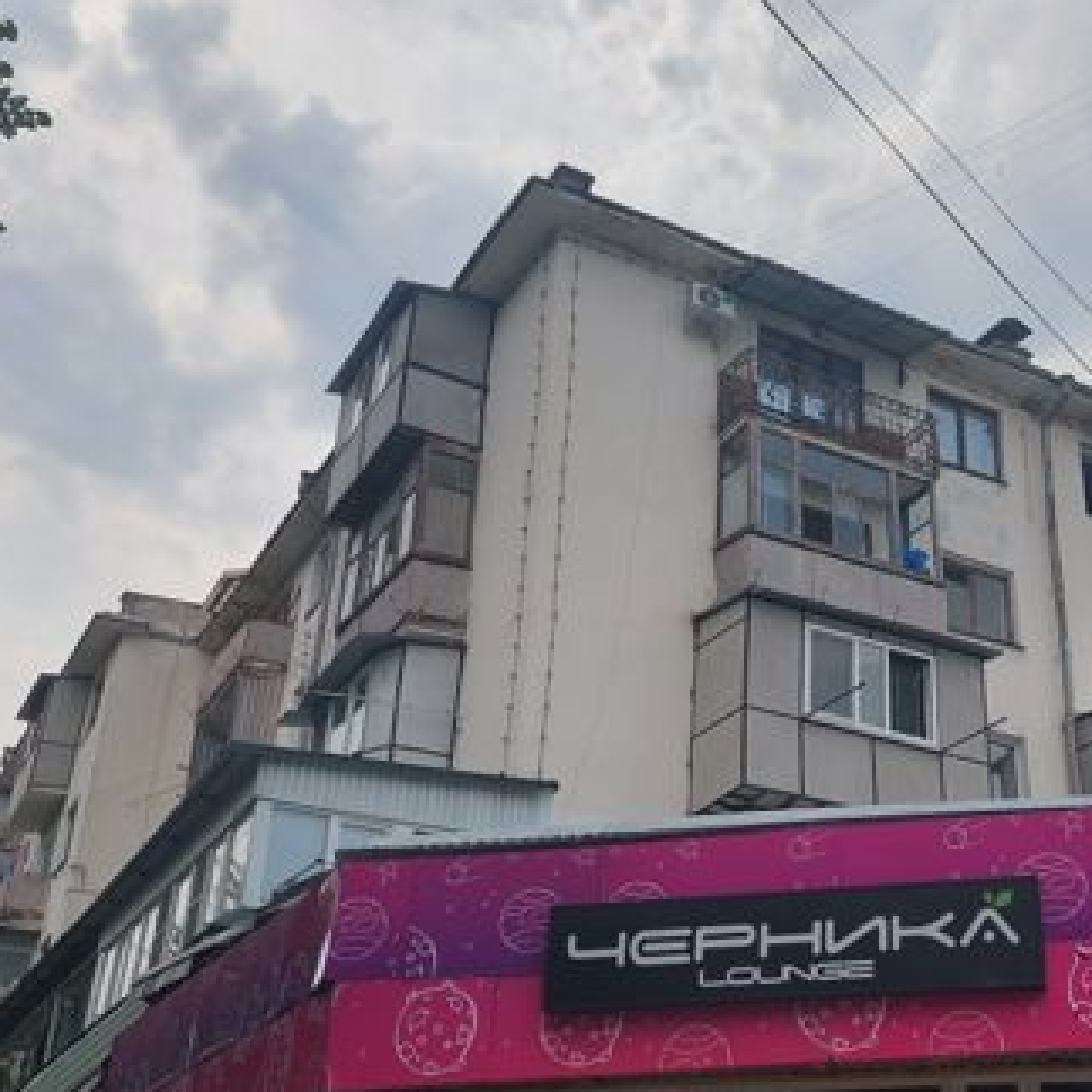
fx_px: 1499
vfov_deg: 40.0
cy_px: 578
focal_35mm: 42
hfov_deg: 38.9
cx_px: 825
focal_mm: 5.23
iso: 40
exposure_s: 1/2598
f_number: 1.8
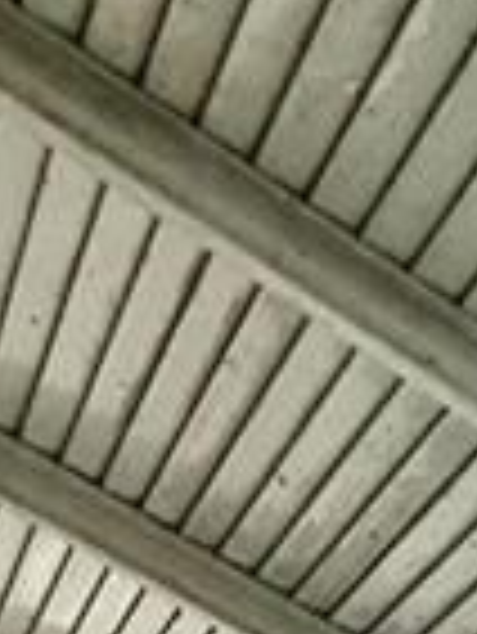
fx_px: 1394
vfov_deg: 15.5
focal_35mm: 76
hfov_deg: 19.3
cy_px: 1479
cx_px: 140
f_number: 2.2
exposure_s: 1/99
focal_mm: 2.22
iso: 250
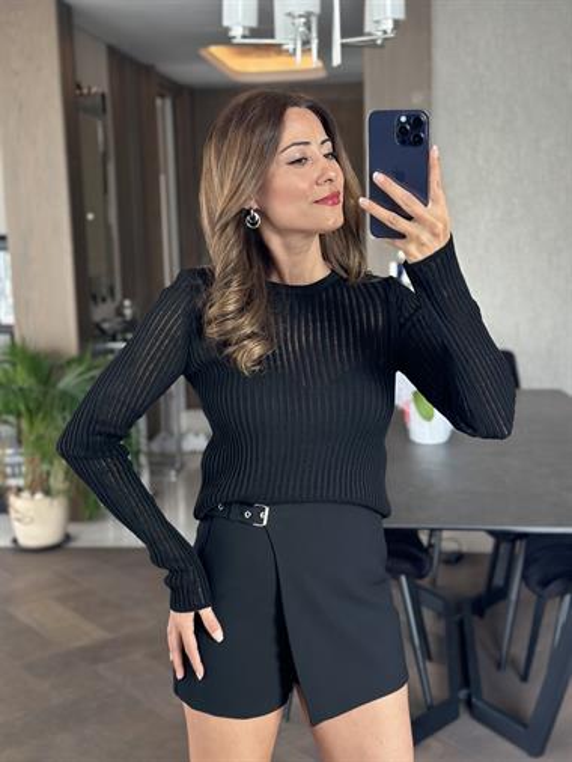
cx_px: 286
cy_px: 381
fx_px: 1057
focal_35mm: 48
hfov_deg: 30.3
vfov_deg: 39.6
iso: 125
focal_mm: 6.86
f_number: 1.78
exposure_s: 1/50
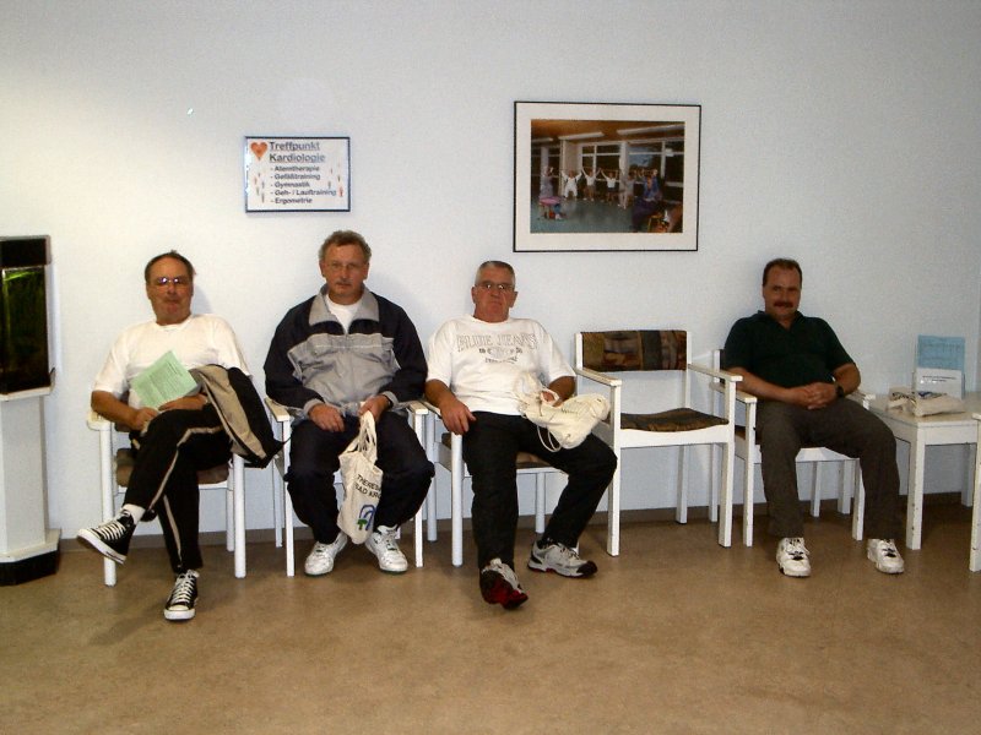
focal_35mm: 49
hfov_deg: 38.9
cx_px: 490
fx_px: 1389
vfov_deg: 29.7
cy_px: 368
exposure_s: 1/40
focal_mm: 8.2
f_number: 3.1
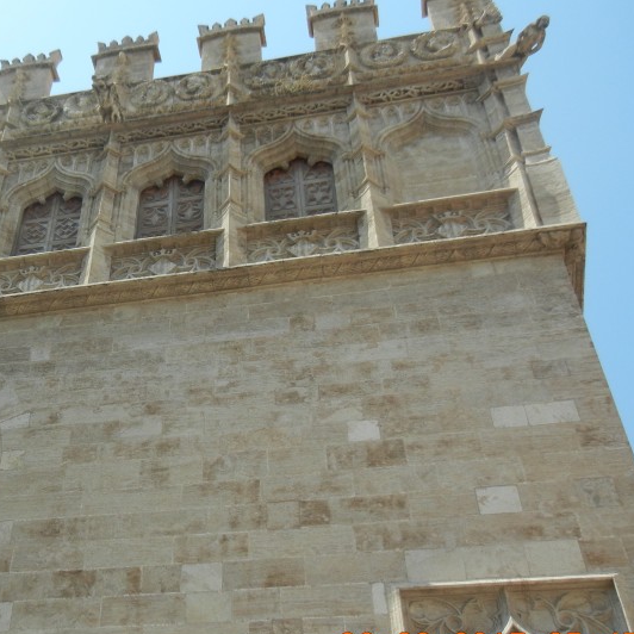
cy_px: 285
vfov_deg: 33.4
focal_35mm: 51
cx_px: 104
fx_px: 1057
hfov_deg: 32.3
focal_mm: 5.4
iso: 160
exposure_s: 1/326
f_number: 7
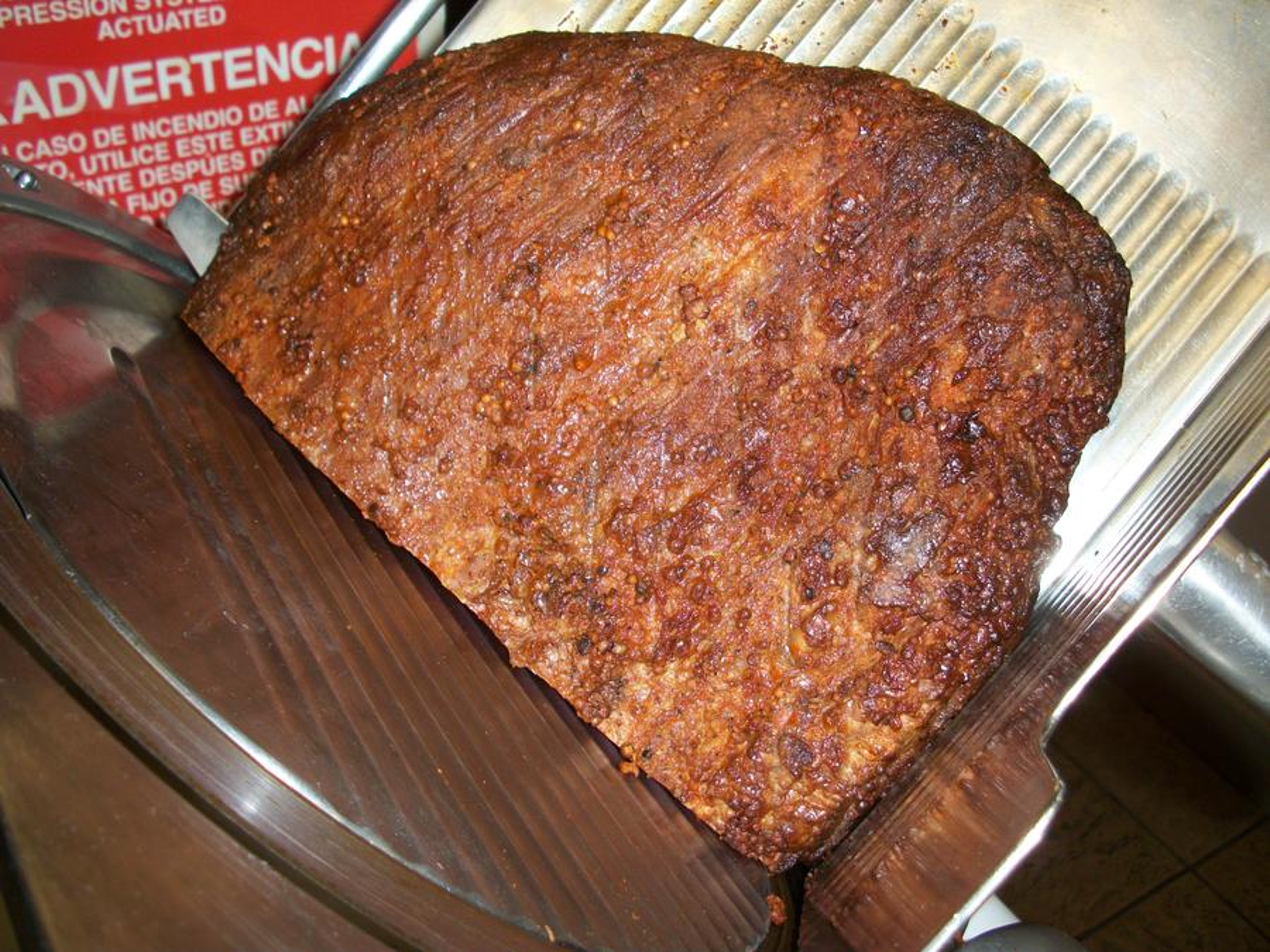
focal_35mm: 35
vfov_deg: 40.7
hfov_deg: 52.6
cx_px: 635
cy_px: 476
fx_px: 1284
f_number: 3.1
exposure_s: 1/60
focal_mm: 6.3
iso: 80
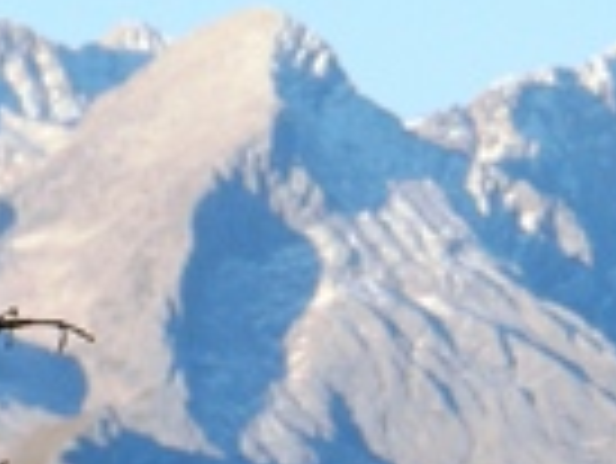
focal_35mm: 1011
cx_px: 576
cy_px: 315
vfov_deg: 1.5
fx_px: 18007
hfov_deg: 2.0
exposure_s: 1/400
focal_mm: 39.1
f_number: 5.3
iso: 160
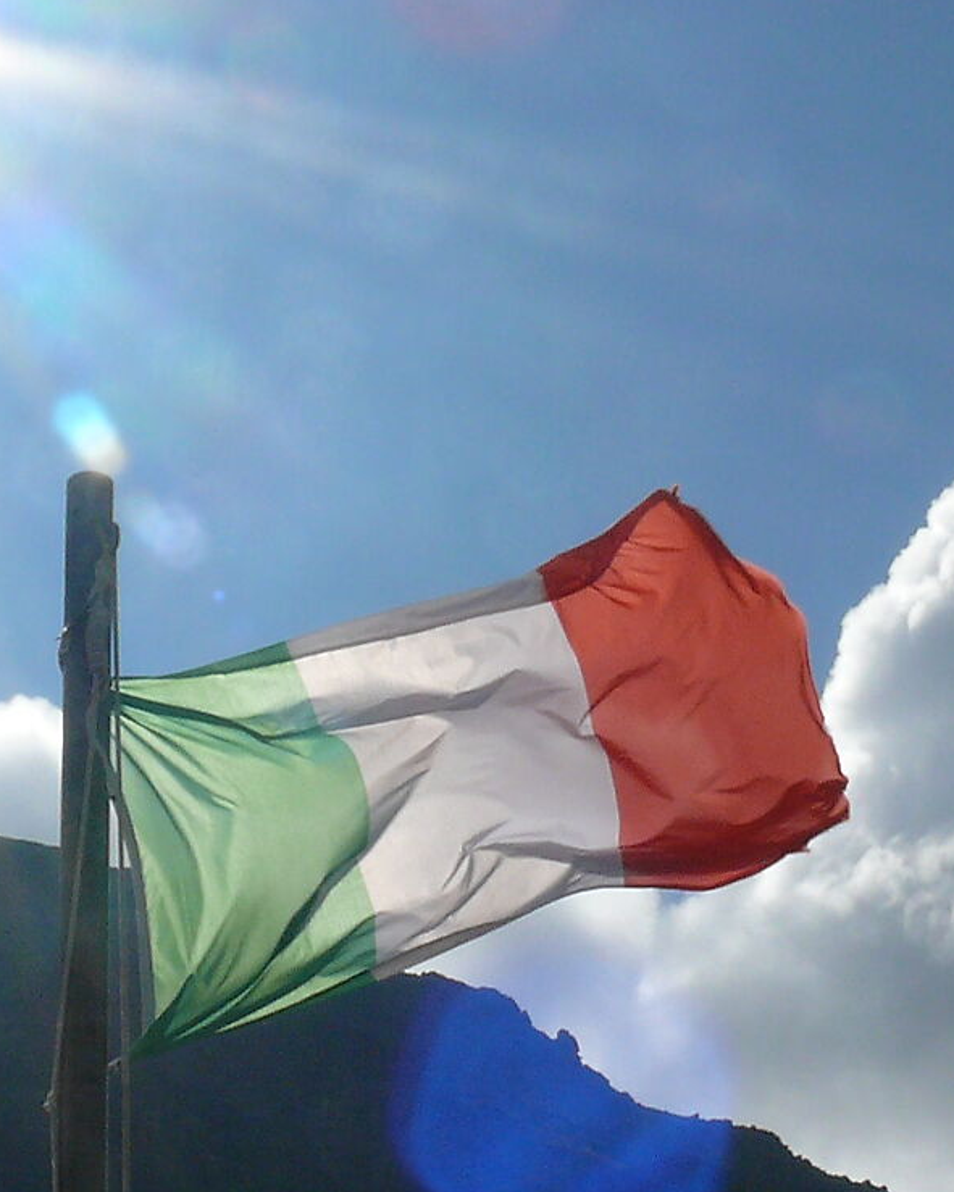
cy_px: 800
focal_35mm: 111
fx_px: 3918
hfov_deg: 13.9
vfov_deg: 17.3
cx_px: 431
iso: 100
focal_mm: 7.4
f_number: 11
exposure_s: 1/640
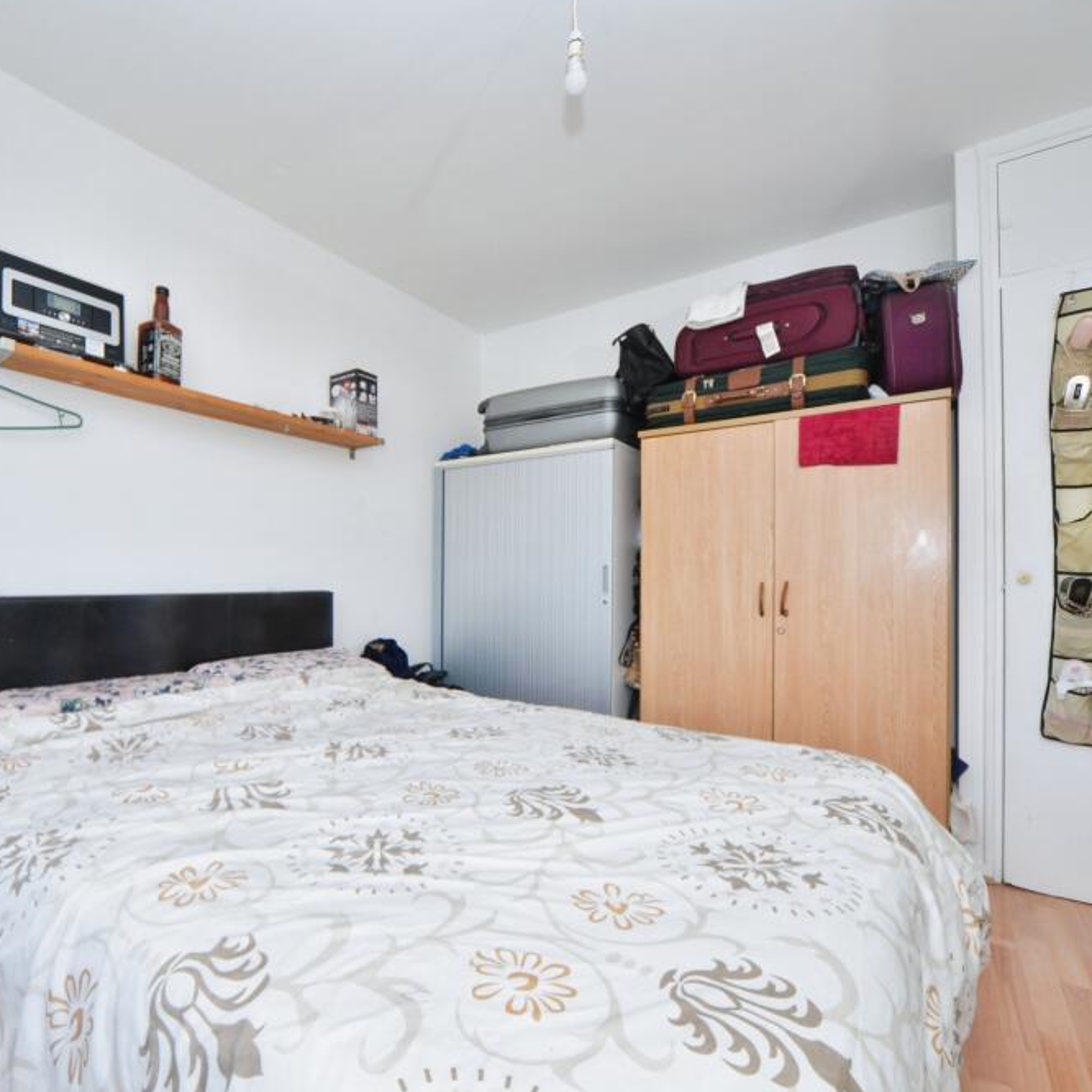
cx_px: 474
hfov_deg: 83.5
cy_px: 539
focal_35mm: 17
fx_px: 607
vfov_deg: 84.0
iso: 640
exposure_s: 1/50
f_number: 11
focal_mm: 13
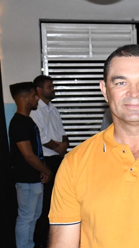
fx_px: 899
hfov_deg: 8.5
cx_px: 264
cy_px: 143
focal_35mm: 137
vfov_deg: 15.7
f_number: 6.3
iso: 5000
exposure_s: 1/160
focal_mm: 40
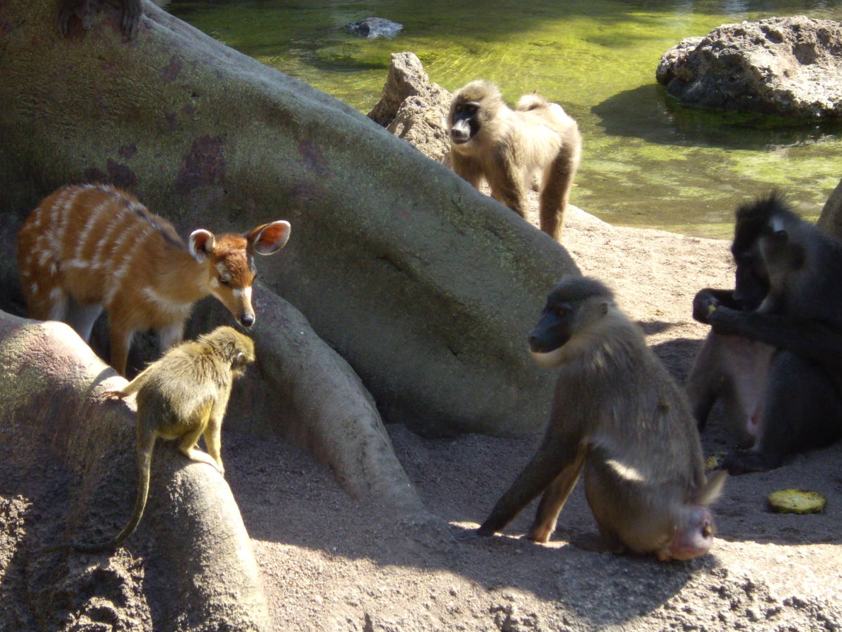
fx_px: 3698
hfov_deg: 13.0
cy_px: 330
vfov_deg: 9.8
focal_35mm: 152
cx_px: 361
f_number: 5.4
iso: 200
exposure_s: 1/200
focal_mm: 23.7
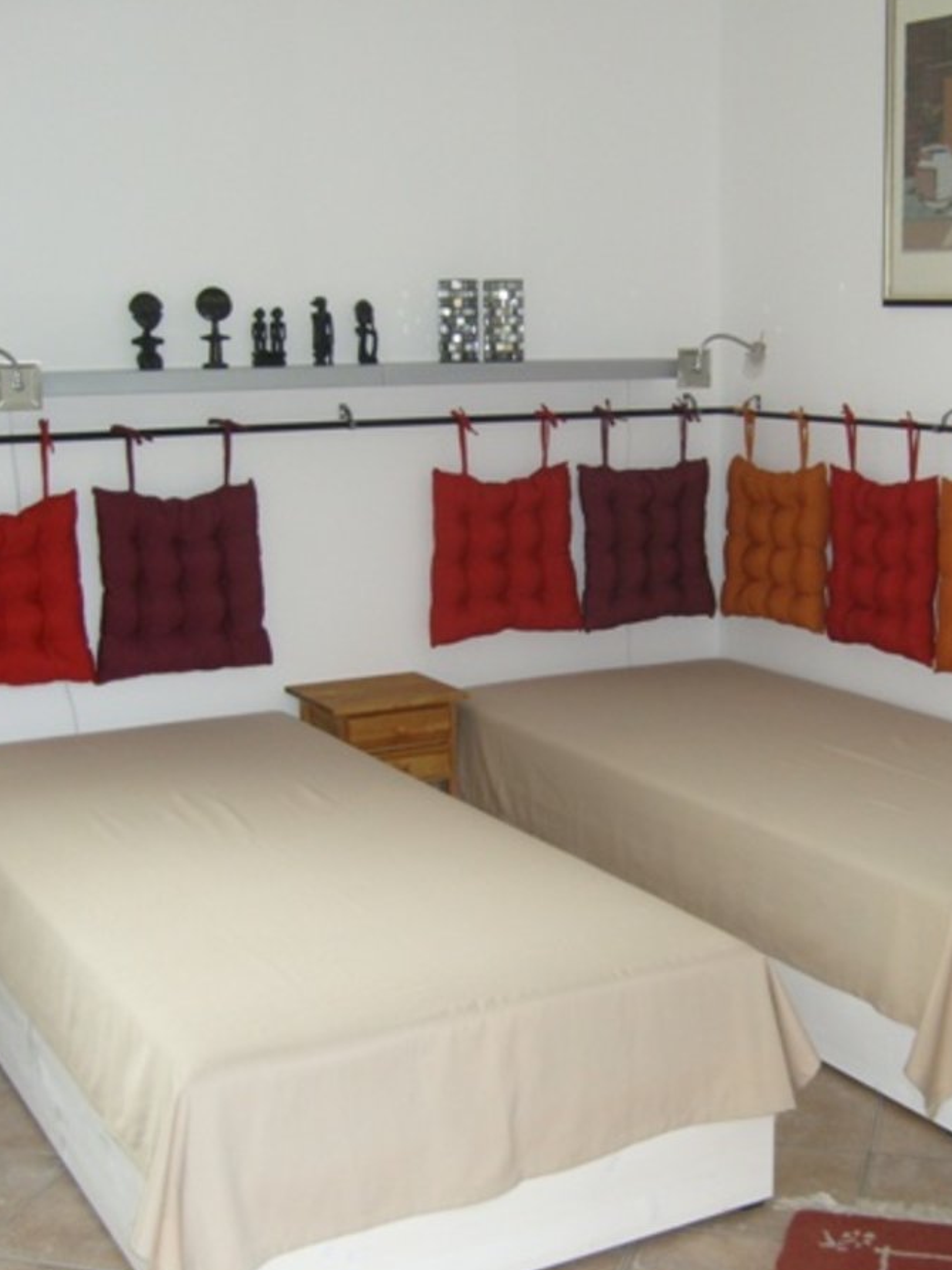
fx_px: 1724
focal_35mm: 47
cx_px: 656
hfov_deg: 30.6
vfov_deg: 40.4
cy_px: 635
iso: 100
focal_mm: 5.8
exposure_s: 1/45
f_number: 2.8
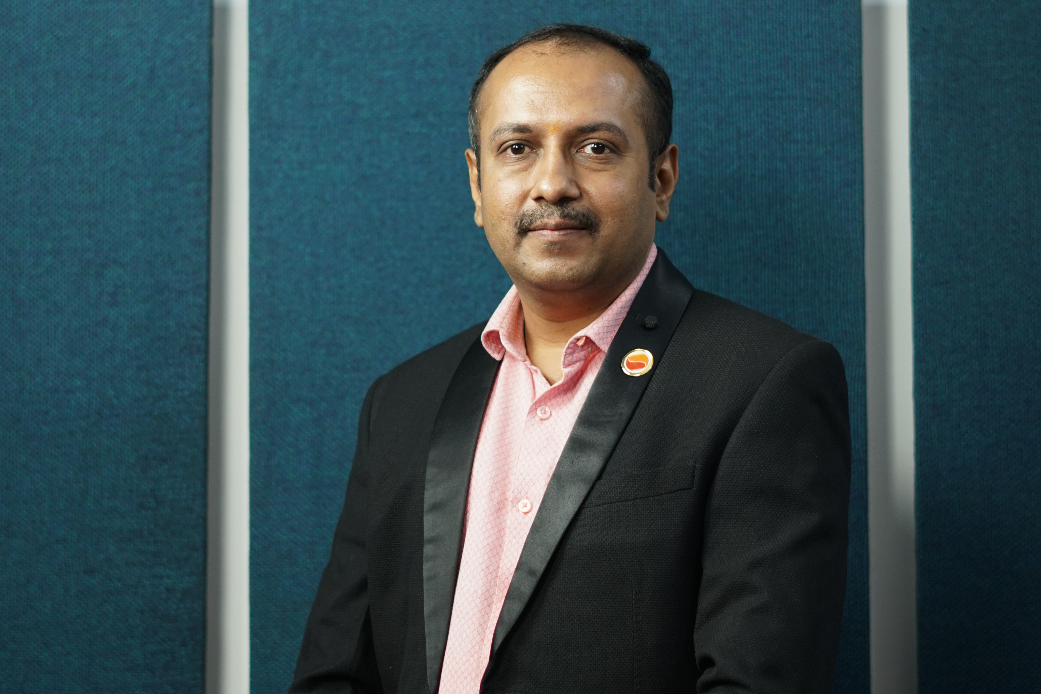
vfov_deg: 12.5
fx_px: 3180
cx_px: 506
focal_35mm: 110
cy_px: 316
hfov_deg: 18.6
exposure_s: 1/100
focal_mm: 50
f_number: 1.8
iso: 400
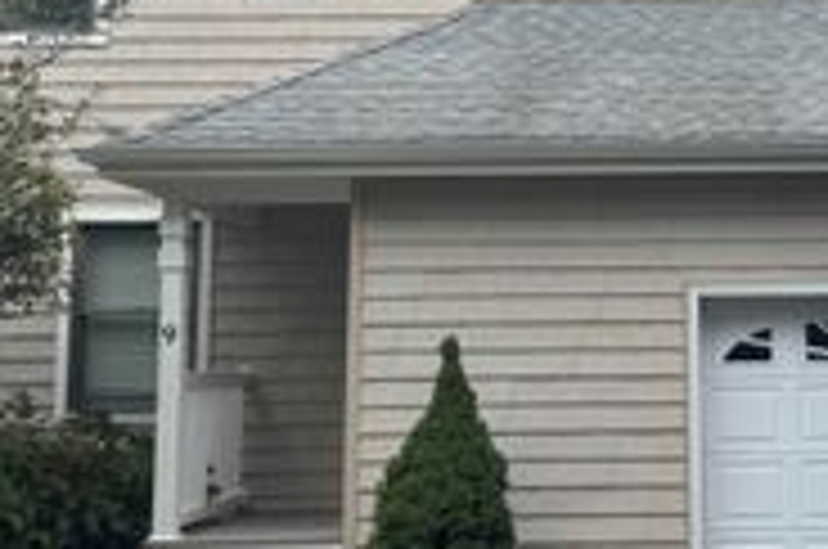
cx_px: 684
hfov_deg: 28.9
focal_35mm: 68
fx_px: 1561
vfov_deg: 19.9
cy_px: 200
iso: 80
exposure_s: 1/1597
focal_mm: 6.76
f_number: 1.78
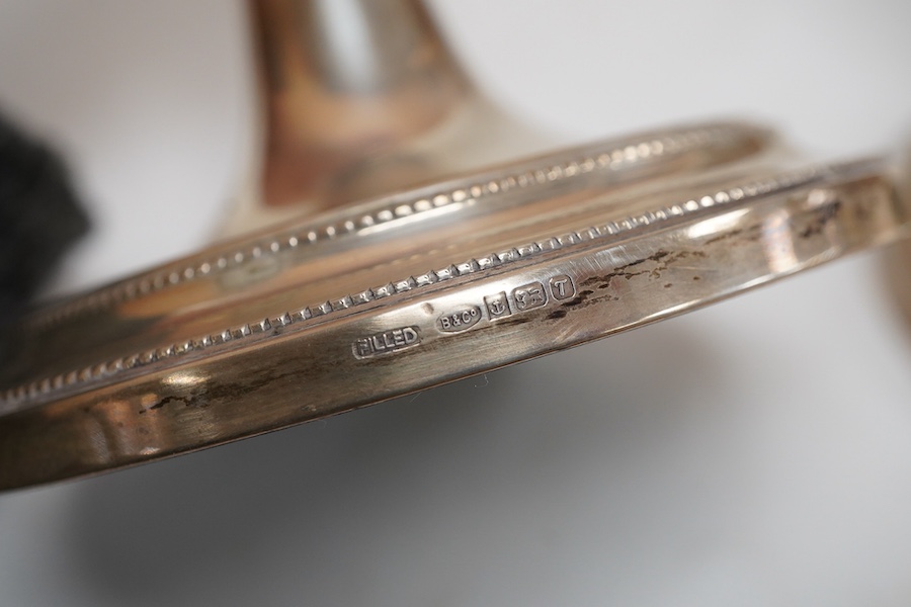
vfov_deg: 29.9
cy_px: 304
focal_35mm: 45
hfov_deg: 43.6
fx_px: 1139
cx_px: 456
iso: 1250
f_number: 10
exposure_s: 1/125
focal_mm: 30
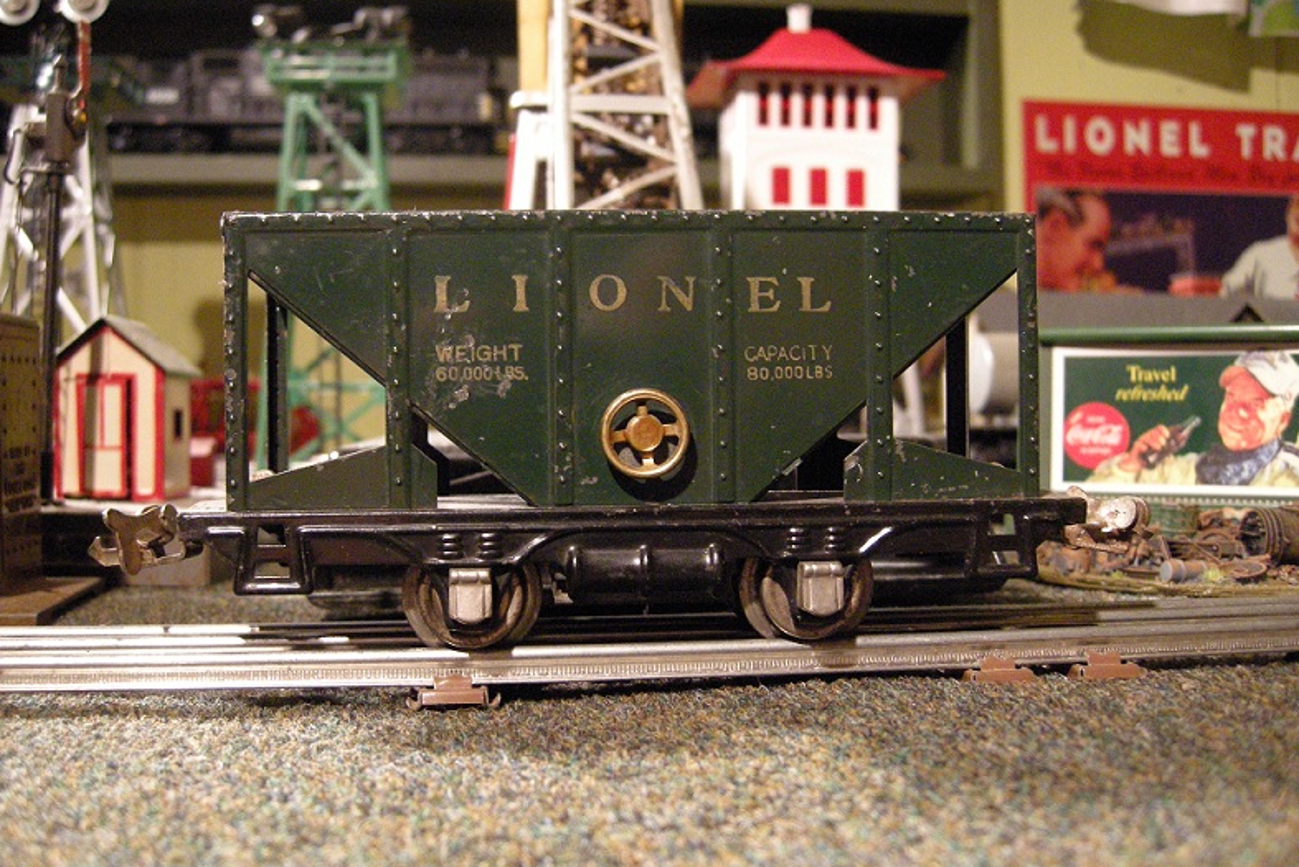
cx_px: 647
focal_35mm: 37
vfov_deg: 35.9
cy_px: 452
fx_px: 1335
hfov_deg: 51.9
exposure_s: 1/8
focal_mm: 7.5
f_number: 2.7
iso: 489
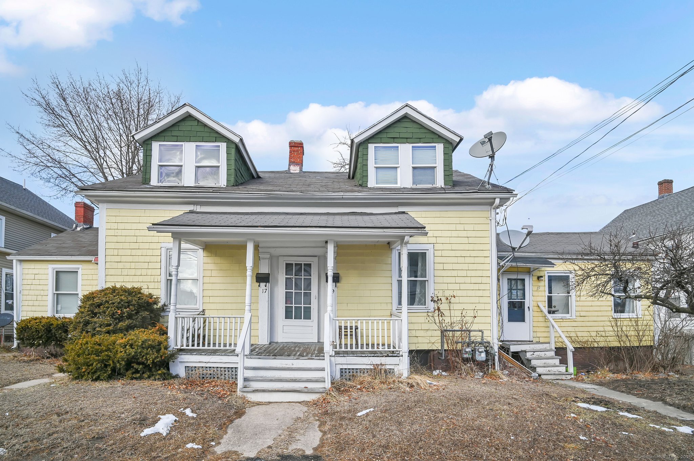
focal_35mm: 16
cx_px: 347
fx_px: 308
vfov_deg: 73.7
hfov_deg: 96.8
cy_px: 230
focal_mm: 16
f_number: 8
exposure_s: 1/320
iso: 200
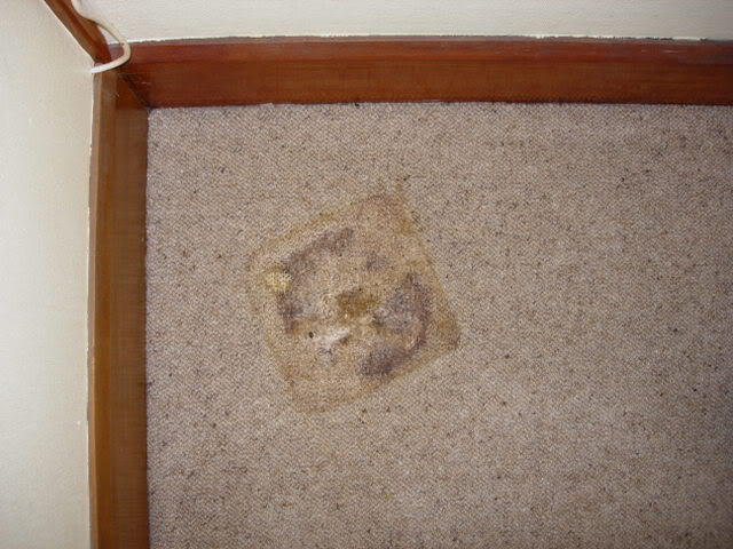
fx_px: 805
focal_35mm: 38
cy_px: 274
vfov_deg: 37.7
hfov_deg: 49.0
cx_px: 366
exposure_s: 1/64
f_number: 2.8
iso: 79
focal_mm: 7.8
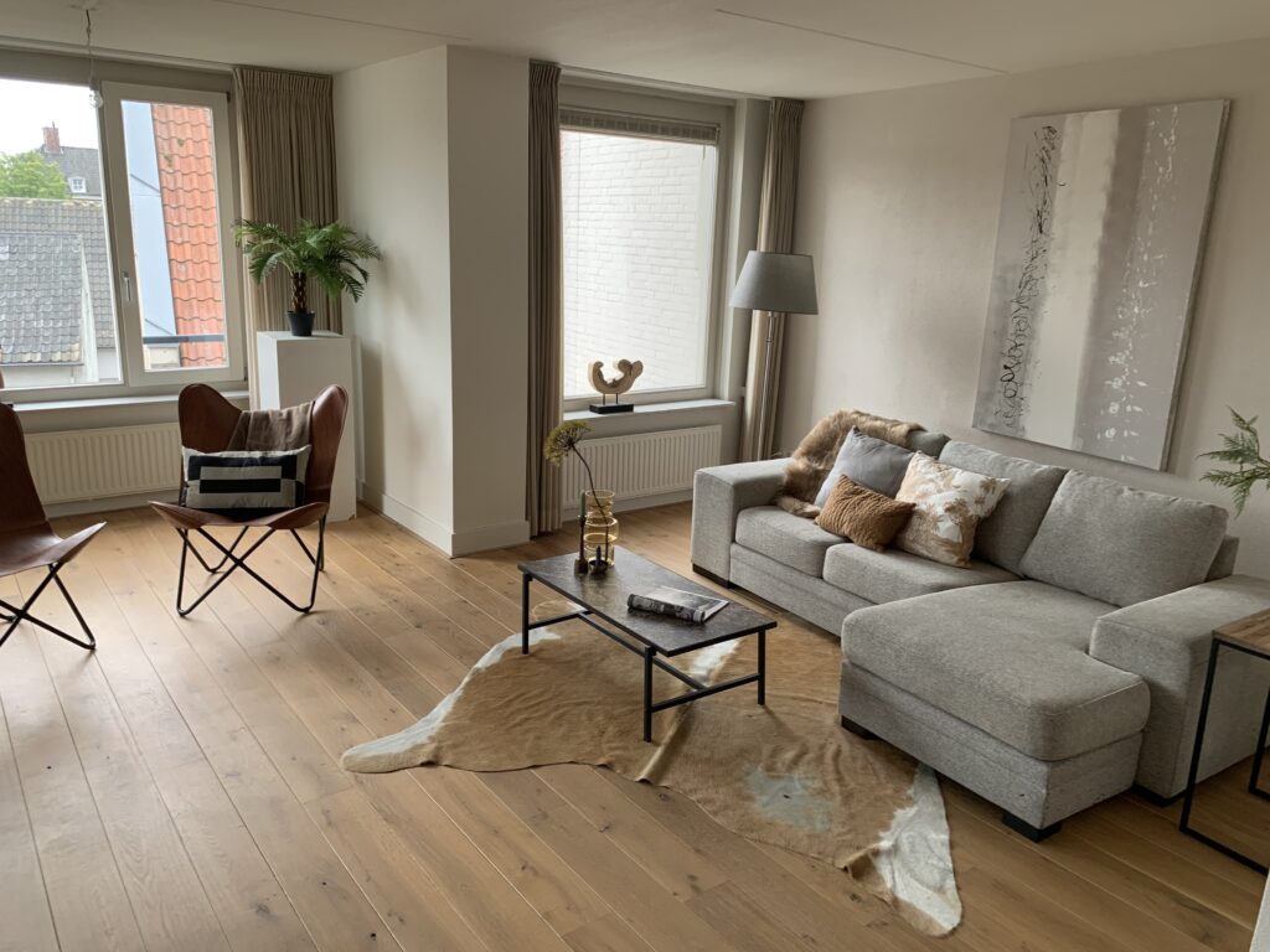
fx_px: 954
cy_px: 476
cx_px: 635
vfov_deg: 53.1
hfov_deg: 67.3
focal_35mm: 26
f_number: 1.8
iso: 40
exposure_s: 1/122
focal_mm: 4.25
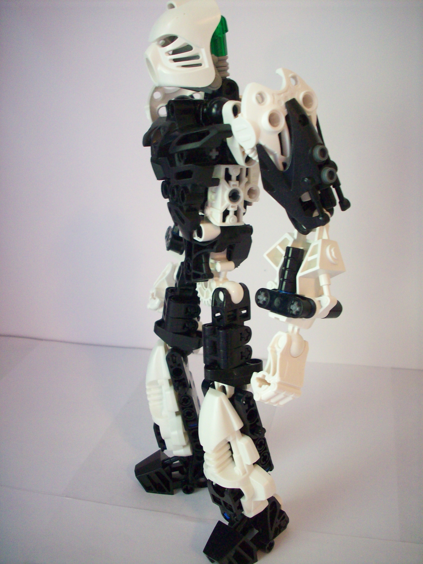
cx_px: 212
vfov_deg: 50.1
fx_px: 603
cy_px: 282
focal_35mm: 37
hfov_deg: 38.7
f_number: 2.8
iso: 160
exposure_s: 1/10.9
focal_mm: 6.2
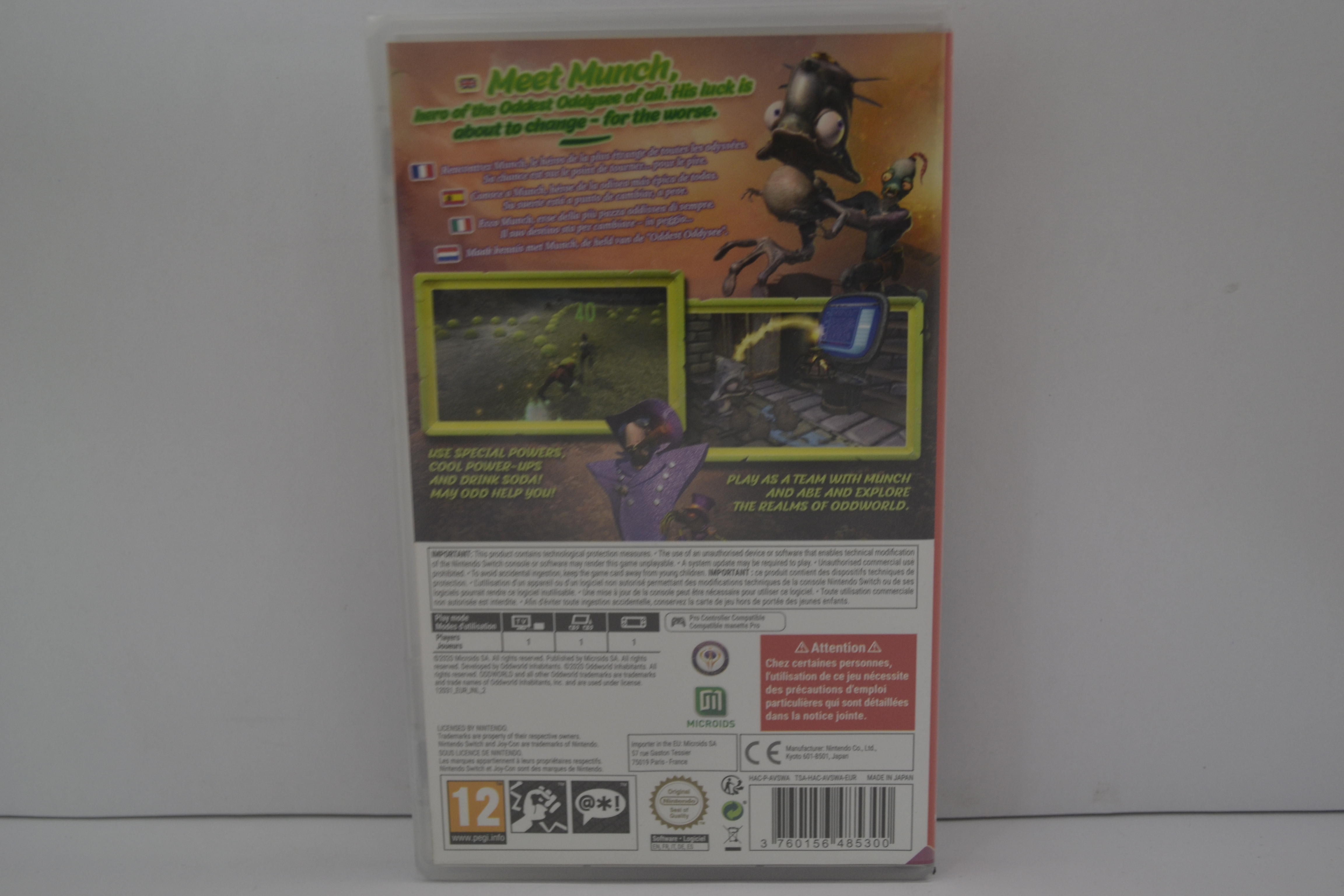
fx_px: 1680
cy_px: 448
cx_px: 672
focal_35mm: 45
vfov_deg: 29.9
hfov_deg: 43.6
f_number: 4.5
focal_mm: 30
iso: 400
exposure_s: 1/15
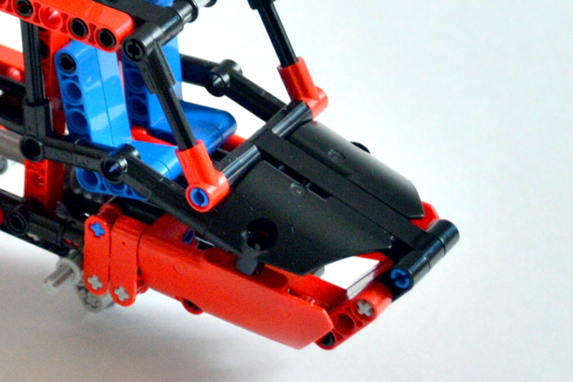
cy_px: -82
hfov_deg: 11.2
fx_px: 2881
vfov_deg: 7.5
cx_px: -33
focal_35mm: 181
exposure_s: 1/10
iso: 800
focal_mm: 40
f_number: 5.3
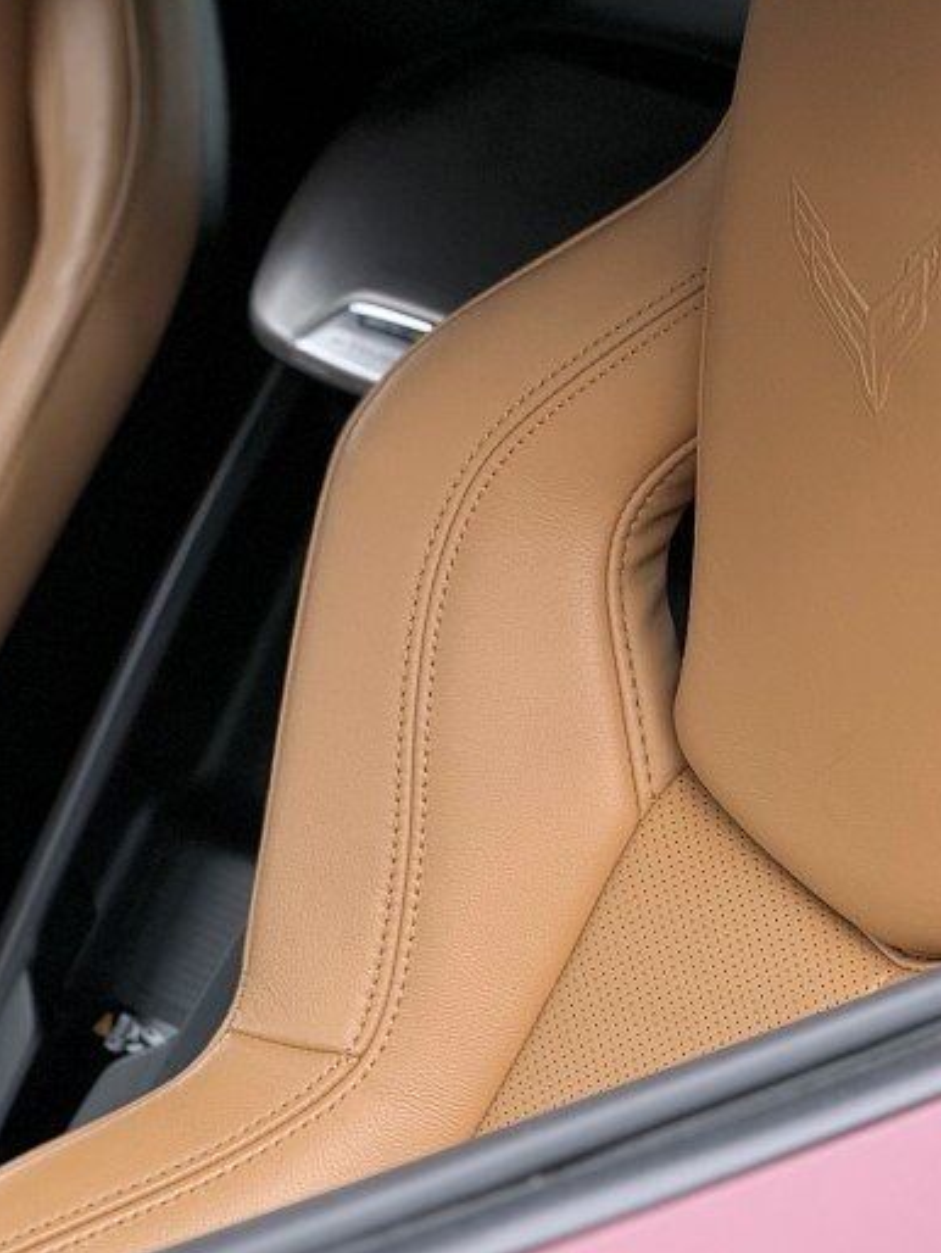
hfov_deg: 6.2
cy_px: 514
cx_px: 441
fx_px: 8655
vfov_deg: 8.3
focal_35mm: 239
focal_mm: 15.66
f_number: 2.8
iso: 64
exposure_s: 1/99
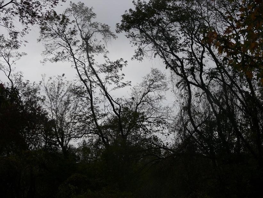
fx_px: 676
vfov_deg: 16.6
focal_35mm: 89
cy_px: 99
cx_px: 132
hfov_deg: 22.0
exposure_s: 1/200
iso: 100
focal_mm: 18.7
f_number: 4
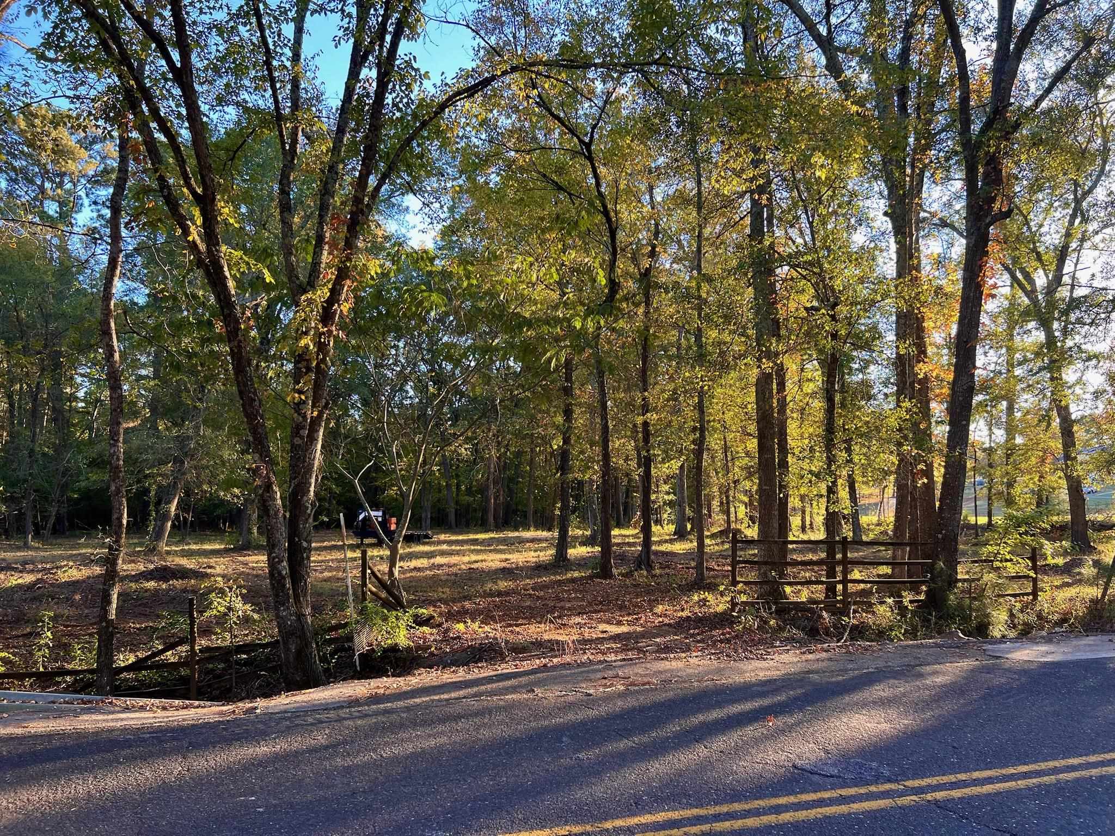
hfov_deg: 67.3
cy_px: 418
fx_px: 837
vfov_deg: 53.1
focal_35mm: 26
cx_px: 558
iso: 40
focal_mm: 5.7
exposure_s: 1/184
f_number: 1.5
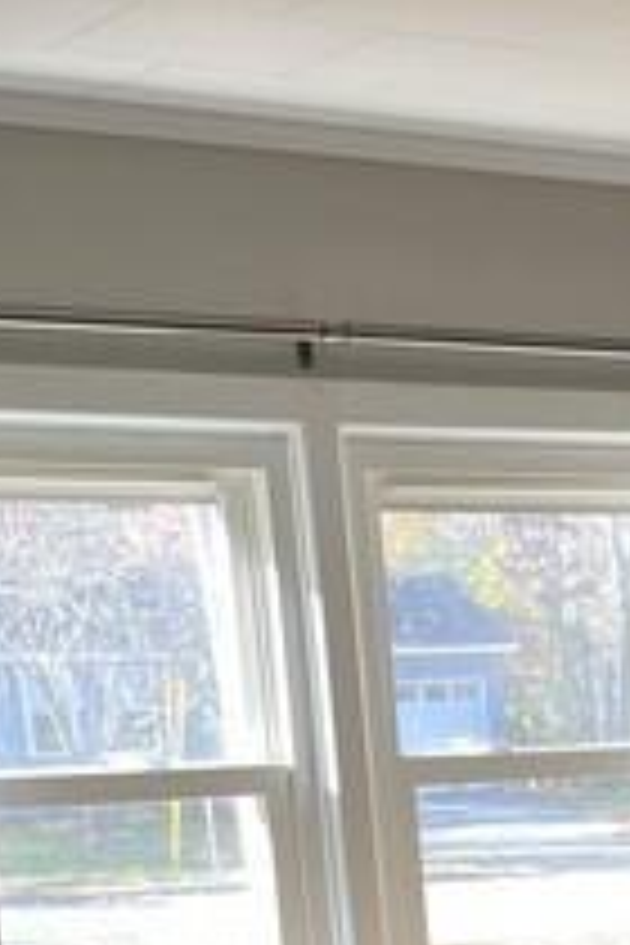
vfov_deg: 18.1
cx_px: 900
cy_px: 1472
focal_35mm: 99
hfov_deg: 13.2
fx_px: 2599
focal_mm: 5.1
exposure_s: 1/120
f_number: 1.6
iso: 125
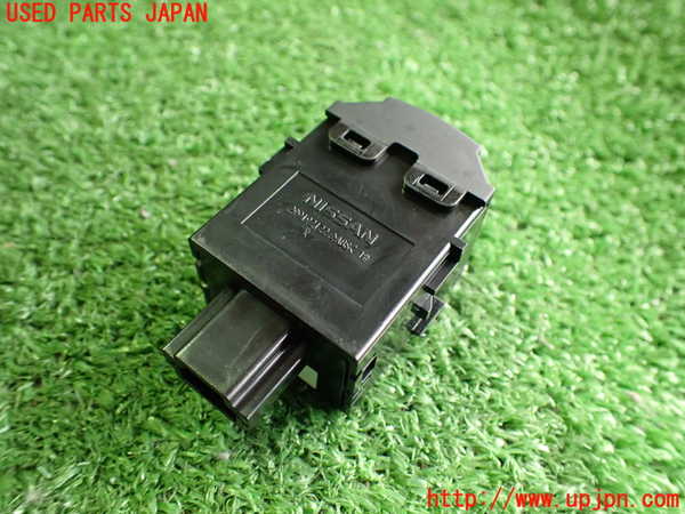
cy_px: 257
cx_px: 342
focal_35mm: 30
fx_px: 594
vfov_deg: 46.8
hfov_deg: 60.0
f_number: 2.3
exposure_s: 1/80
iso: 800
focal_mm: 5.4
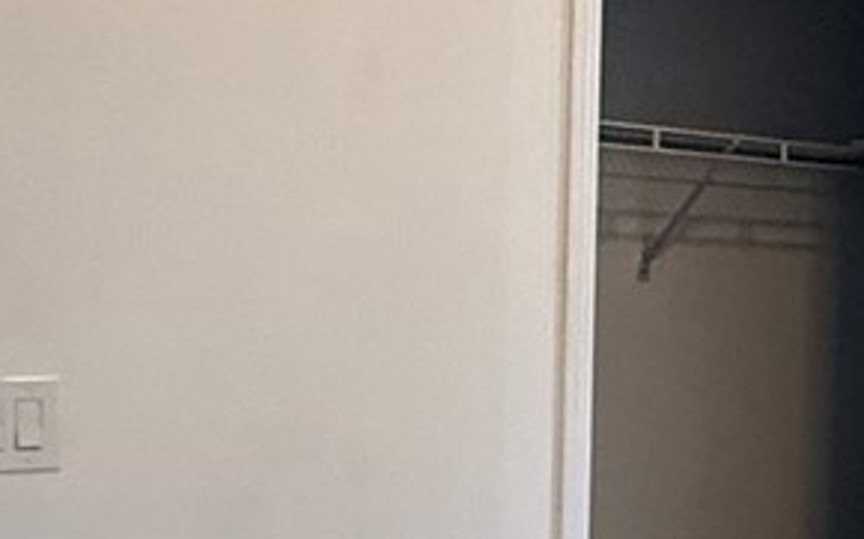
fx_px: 1930
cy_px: 390
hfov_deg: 22.7
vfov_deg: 15.8
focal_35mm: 82
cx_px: 1105
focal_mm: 2.22
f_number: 2.2
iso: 320
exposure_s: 1/60
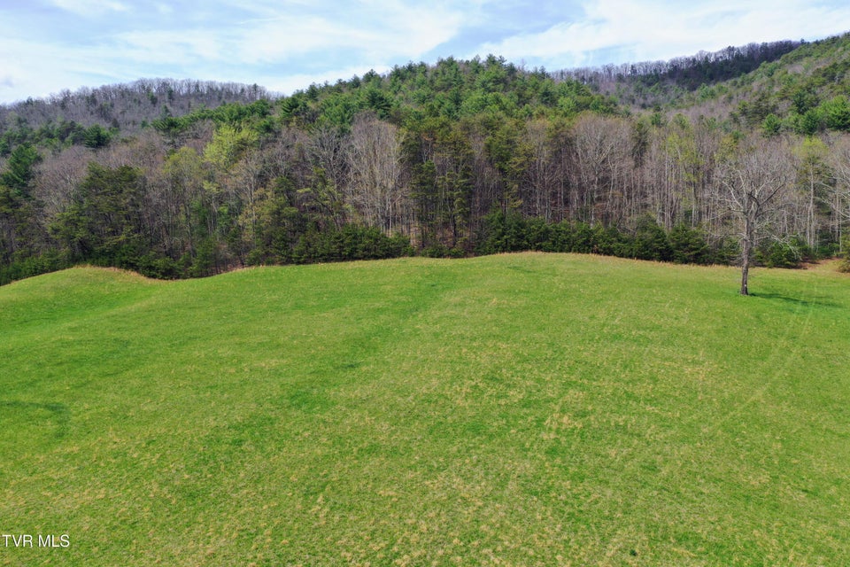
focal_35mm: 28
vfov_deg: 46.4
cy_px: 284
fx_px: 661
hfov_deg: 65.5
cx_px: 425
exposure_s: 1/240
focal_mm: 10.26
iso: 100
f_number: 5
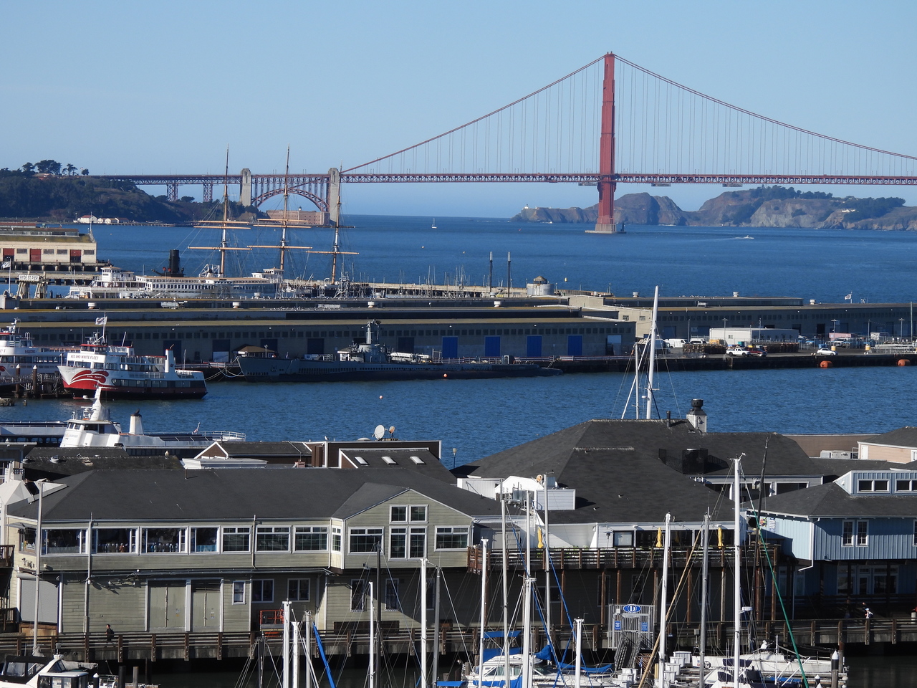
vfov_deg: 8.0
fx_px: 4901
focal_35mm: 185
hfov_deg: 10.7
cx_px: 458
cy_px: 344
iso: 100
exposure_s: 1/1250
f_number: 4.5
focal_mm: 33
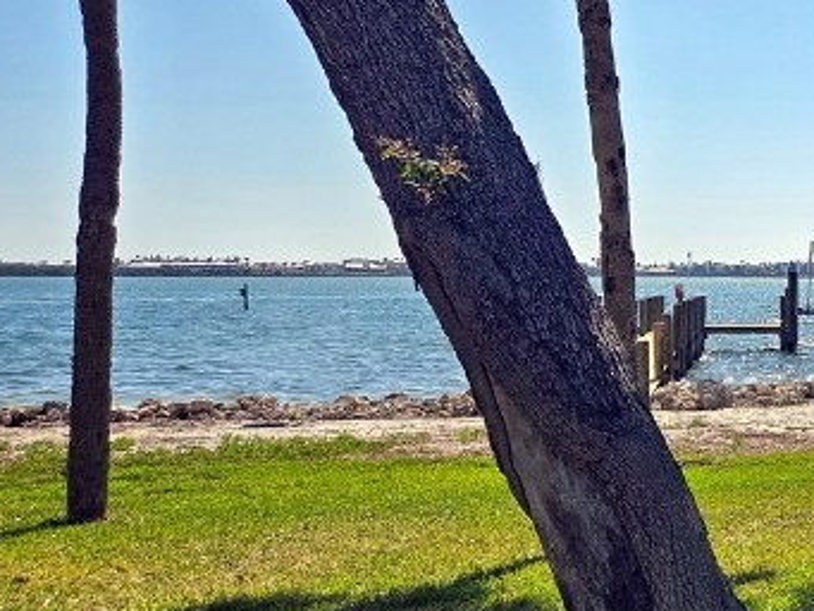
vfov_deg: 21.3
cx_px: 1155
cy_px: 303
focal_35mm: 69
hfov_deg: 23.6
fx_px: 1623
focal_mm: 5.4
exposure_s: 1/2614
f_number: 1.8
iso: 25
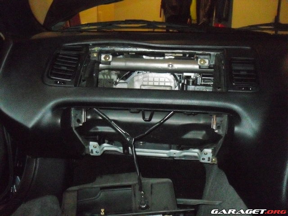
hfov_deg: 52.6
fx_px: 291
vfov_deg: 40.7
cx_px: 144
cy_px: 108
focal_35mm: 35
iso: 3200
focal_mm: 6.3
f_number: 7.6
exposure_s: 1/45
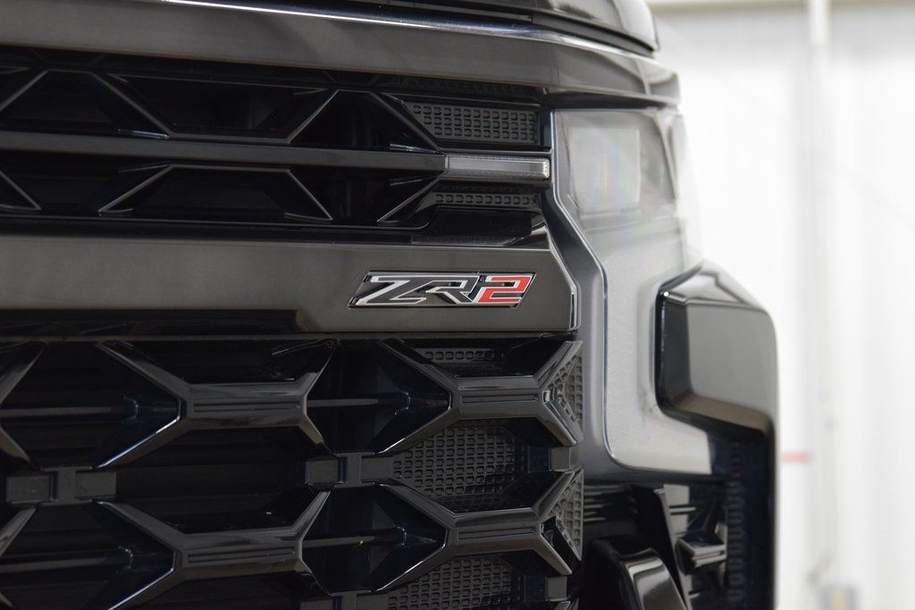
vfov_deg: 13.0
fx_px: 2669
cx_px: 458
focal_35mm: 105
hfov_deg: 19.5
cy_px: 305
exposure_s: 1/30
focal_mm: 70
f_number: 7.1
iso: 1600
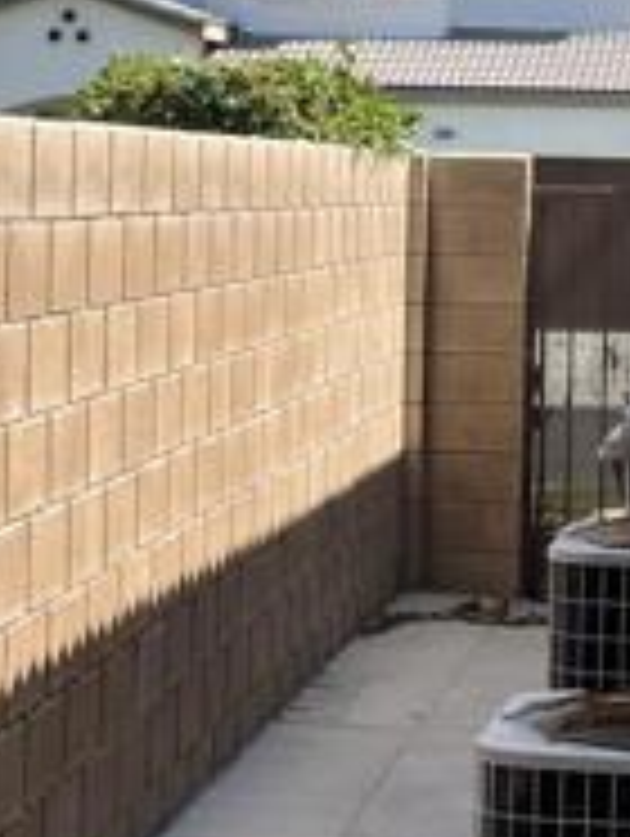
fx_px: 3462
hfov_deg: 10.4
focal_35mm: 143
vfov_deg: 13.8
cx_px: 468
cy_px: 400
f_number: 1.6
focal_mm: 5.1
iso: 50
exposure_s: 1/2632
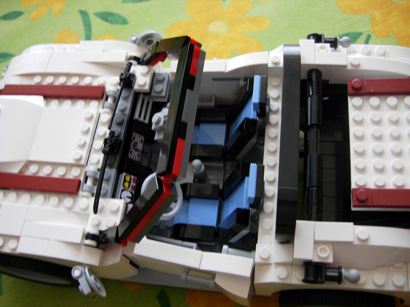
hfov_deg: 51.4
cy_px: 154
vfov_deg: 39.7
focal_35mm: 36
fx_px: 426
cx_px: 205
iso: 50
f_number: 2.7
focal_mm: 7.5
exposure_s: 1/9.5
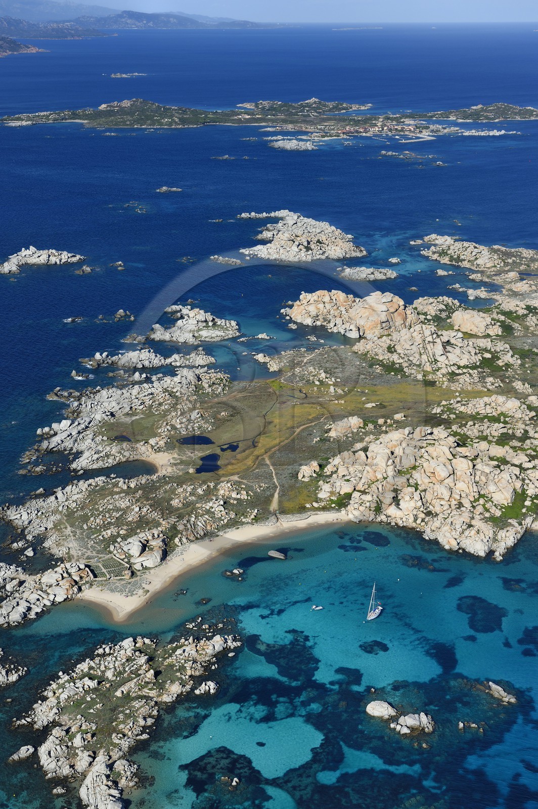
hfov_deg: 24.6
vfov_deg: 36.3
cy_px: 404
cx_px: 269
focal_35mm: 55
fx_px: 1235
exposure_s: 1/800
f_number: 9
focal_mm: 55
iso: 320
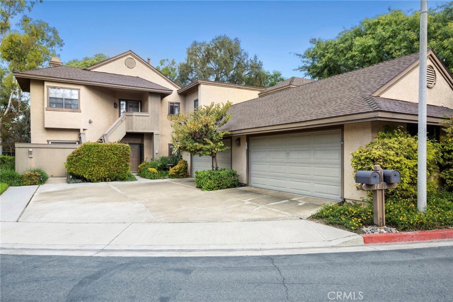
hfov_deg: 73.8
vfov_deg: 53.1
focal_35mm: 24
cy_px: 151
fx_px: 302
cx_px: 226
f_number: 9
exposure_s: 1/15
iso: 80
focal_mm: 24
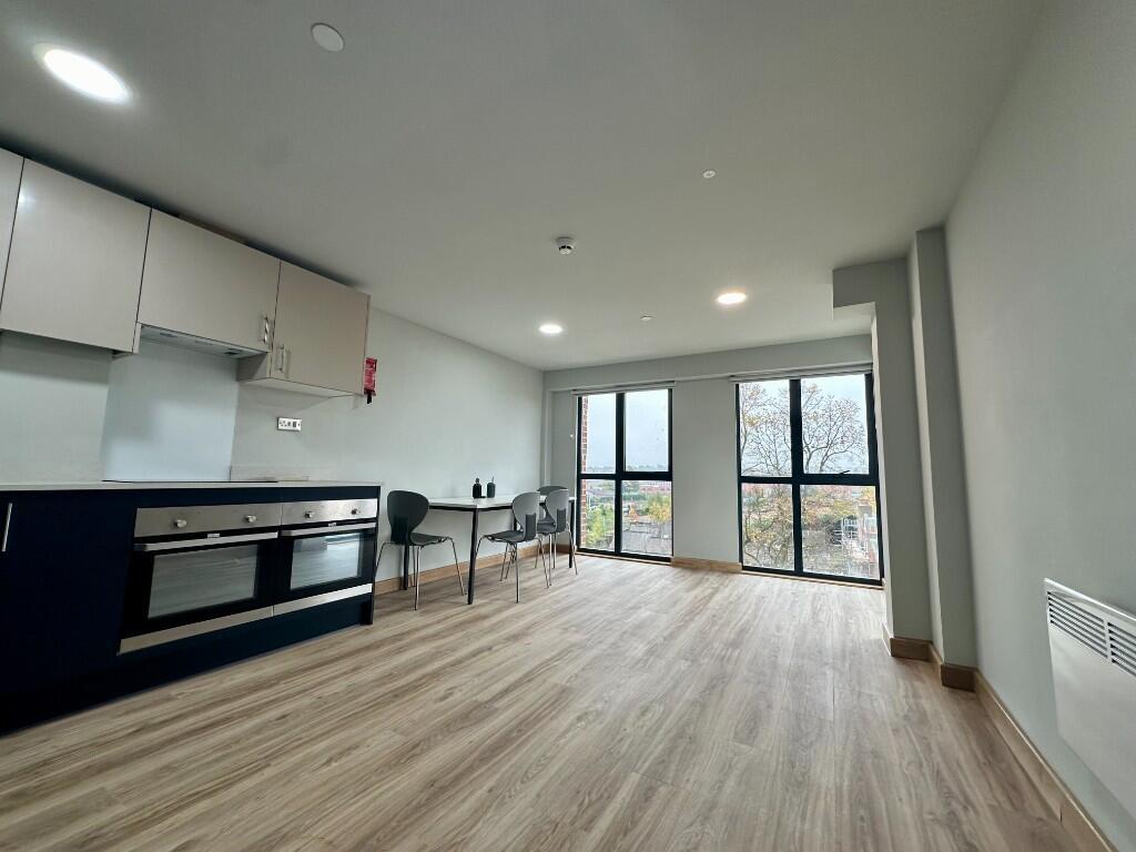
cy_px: 426
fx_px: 459
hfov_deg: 102.1
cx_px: 568
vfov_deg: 85.7
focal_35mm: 14
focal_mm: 2.22
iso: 50
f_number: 2.2
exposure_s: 1/100
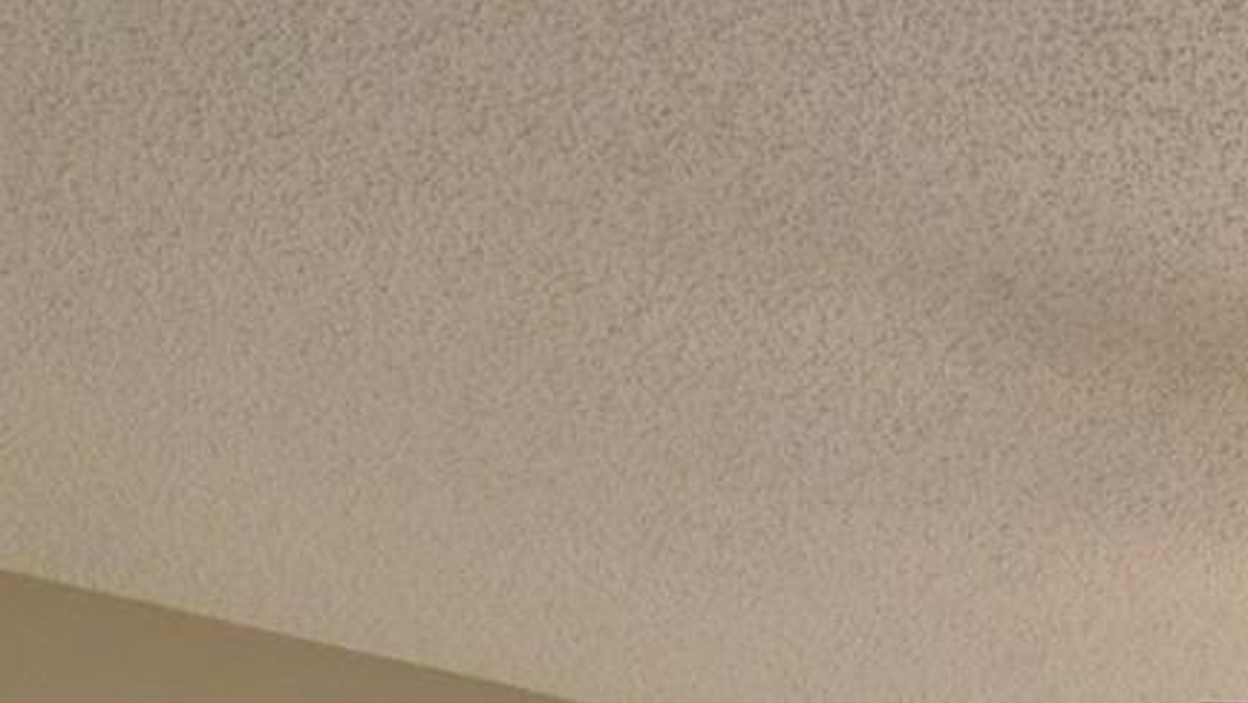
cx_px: 1637
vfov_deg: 15.5
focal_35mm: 58
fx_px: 1920
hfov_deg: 29.0
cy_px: 1487
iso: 200
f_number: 4.5
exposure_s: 1/200
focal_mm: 10
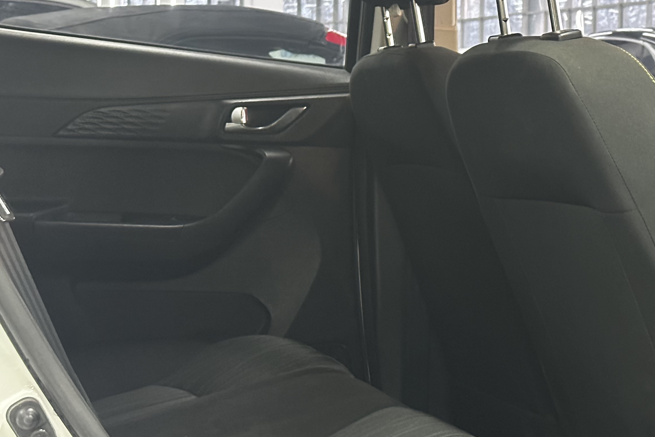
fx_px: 1601
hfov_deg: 22.9
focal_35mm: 88
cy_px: 154
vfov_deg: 15.5
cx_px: 472
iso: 800
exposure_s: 1/20
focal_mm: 6.86
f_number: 1.78
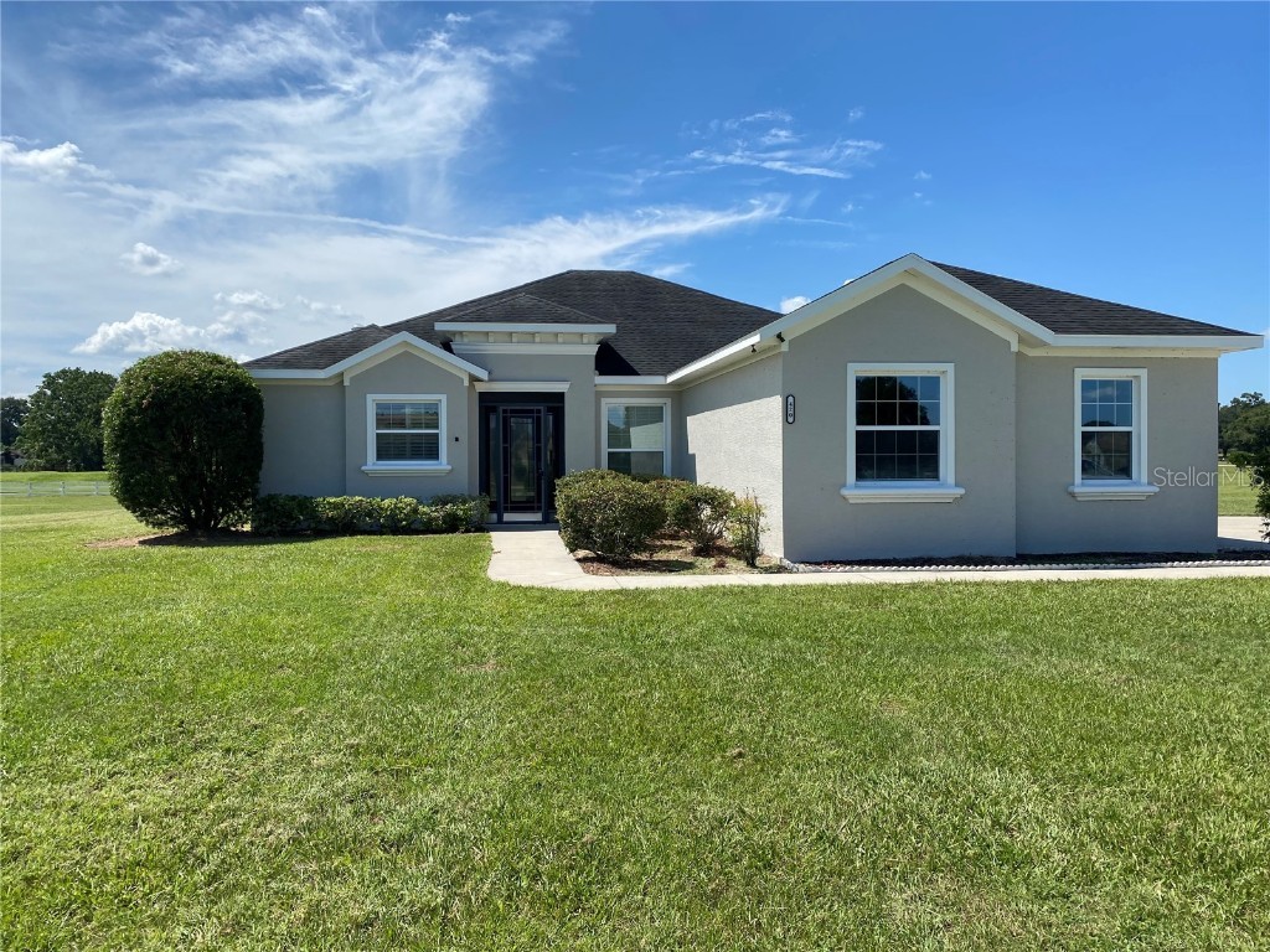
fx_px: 954
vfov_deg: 53.1
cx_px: 635
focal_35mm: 26
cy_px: 476
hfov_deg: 67.3
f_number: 1.8
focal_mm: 4.25
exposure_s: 1/3205
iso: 32
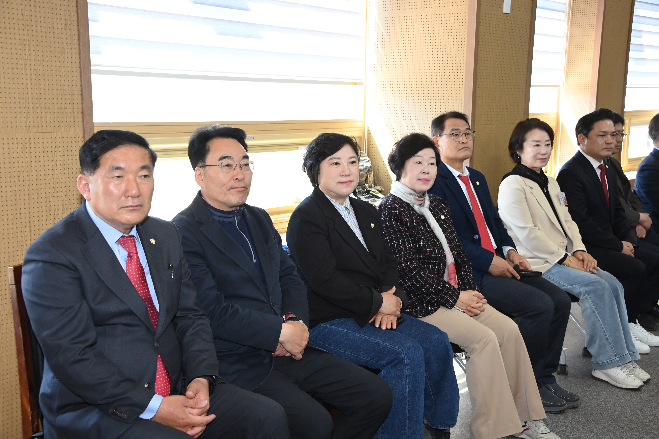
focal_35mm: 48
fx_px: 879
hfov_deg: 41.1
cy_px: 220
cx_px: 330
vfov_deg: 28.1
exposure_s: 1/250
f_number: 6.3
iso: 3200
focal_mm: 48
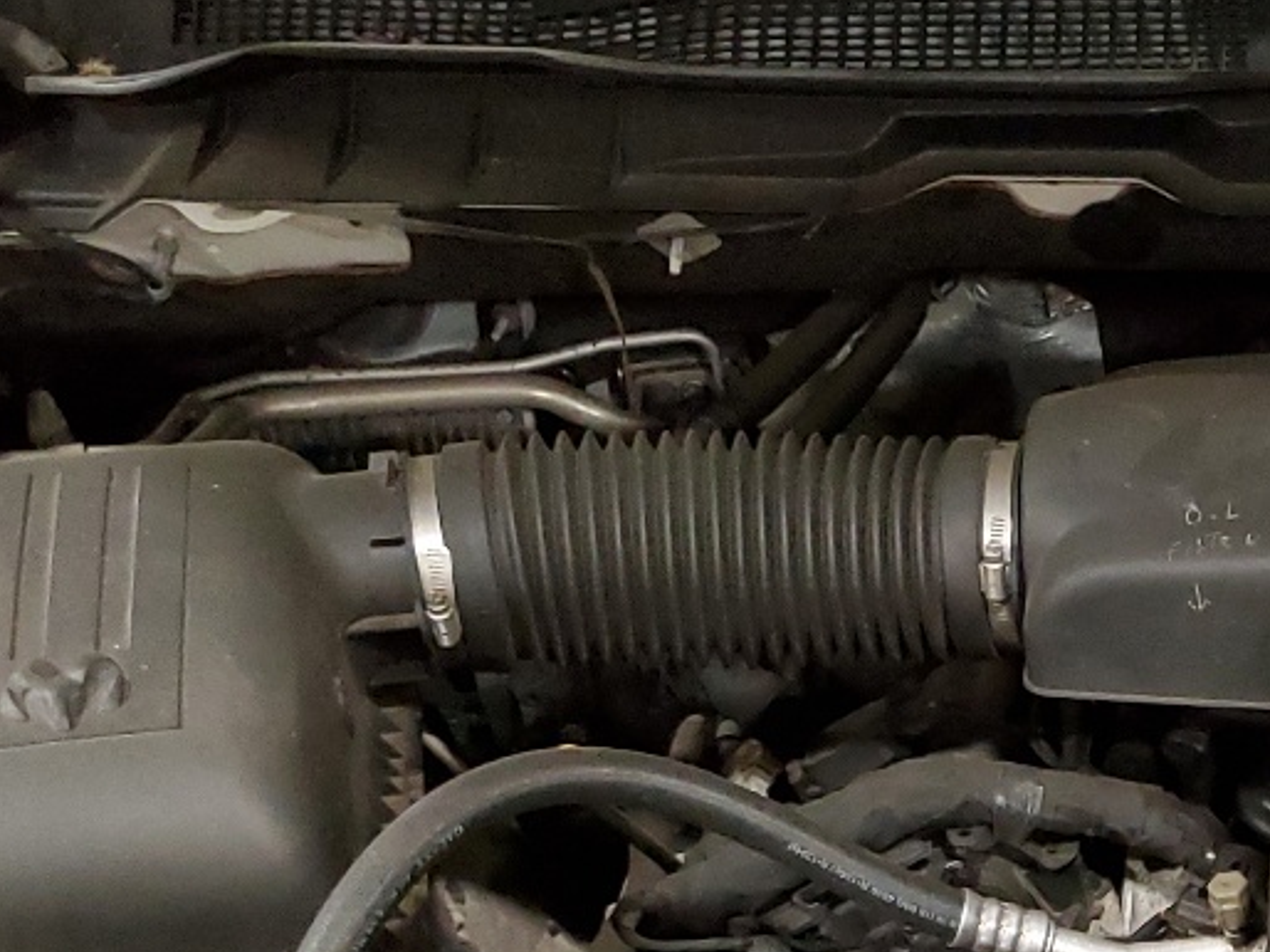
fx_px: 2970
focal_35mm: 81
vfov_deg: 17.2
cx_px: 1374
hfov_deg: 22.8
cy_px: 1202
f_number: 1.5
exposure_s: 1/60.2
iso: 362
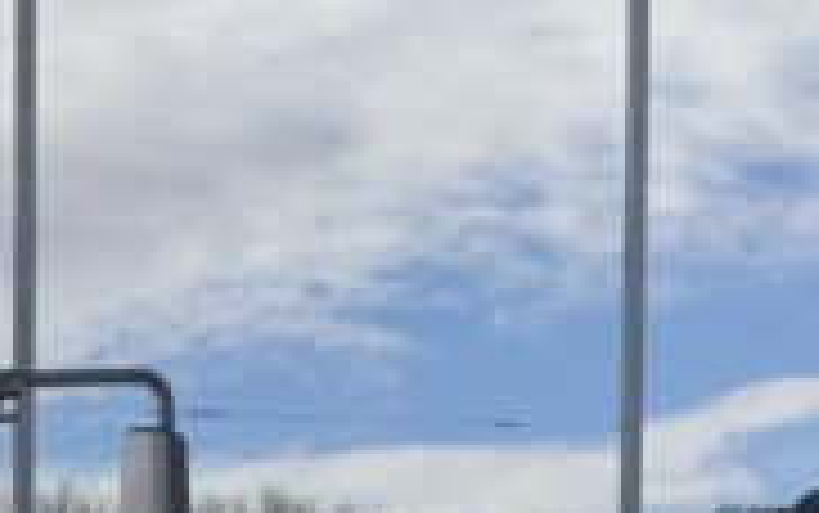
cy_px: 1368
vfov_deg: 7.0
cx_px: -261
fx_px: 3864
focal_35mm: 173
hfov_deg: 11.8
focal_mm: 3
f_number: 1.8
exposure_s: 1/770
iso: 16
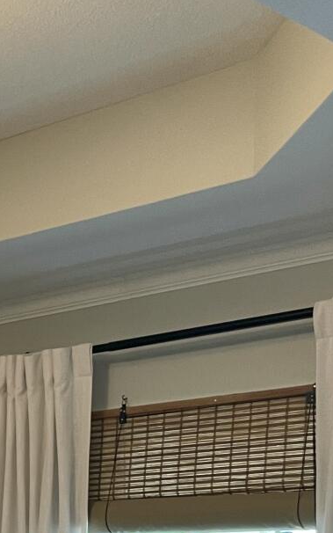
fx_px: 1321
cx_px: -186
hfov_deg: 13.4
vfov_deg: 20.8
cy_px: 693
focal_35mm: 91
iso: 125
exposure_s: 1/60
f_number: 1.6
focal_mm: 4.2
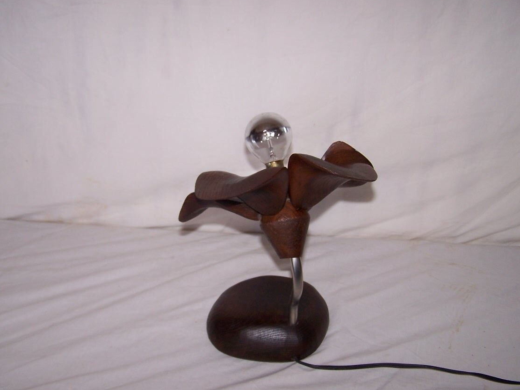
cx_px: 243
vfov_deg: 35.1
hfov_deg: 45.7
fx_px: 616
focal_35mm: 41
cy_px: 204
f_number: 2.8
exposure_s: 1/60
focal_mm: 6.3
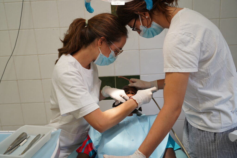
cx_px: 118
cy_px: 79
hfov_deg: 55.8
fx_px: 224
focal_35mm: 34
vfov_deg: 38.9
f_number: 4
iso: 640
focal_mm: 34
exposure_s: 1/160
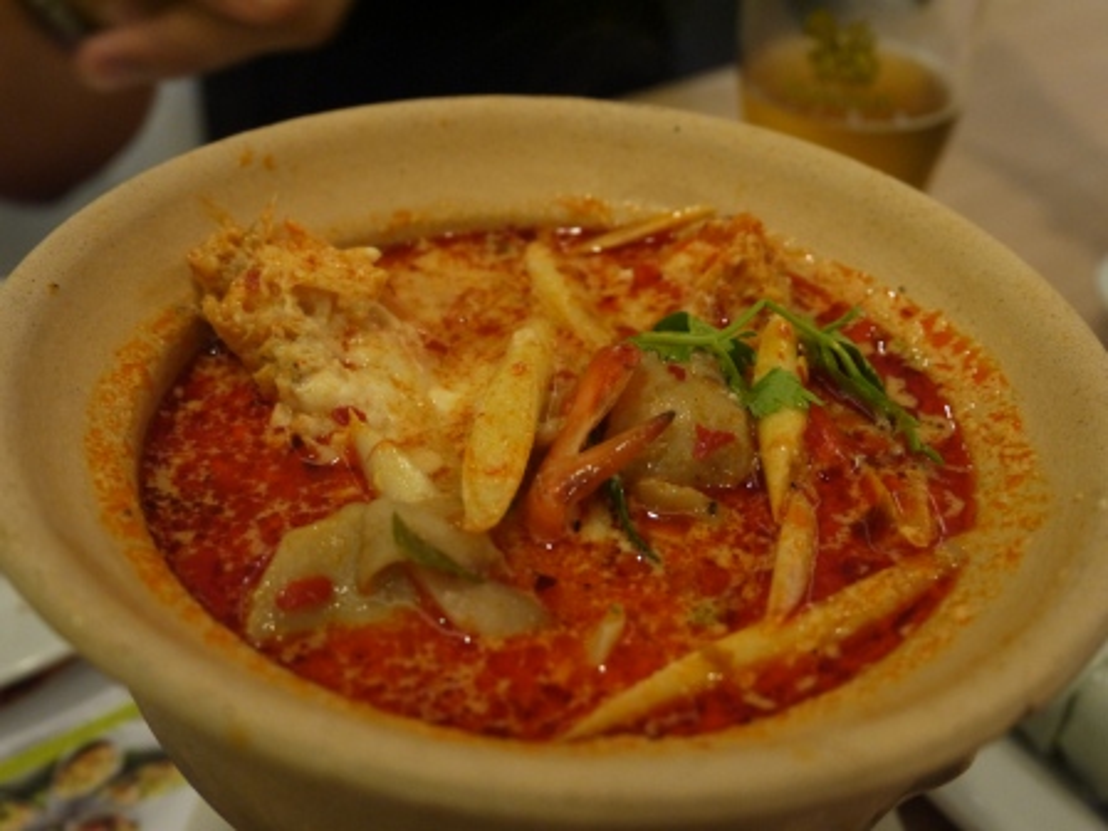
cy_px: 416
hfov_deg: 49.0
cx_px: 554
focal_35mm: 38
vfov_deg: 37.7
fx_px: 1216
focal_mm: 19
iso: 1000
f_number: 4.3
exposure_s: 1/60
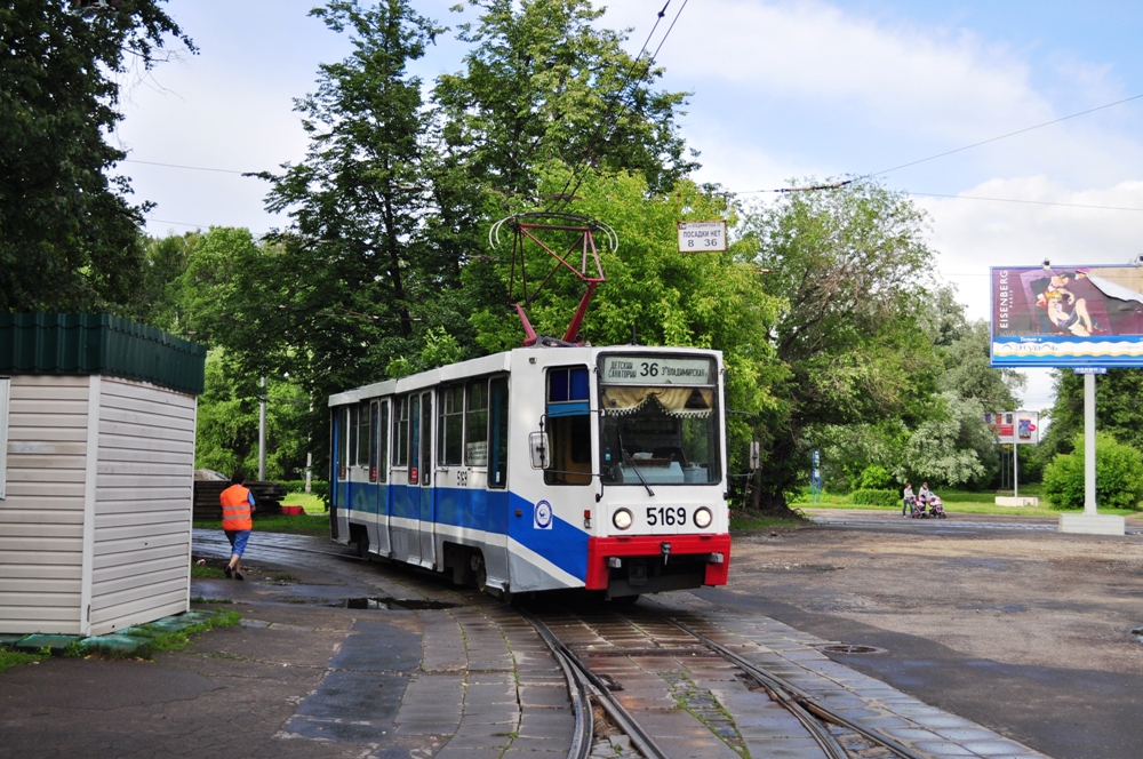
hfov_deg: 41.2
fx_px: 1522
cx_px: 572
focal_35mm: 48
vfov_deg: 28.0
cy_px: 380
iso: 250
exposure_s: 1/800
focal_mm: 32
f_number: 4.8
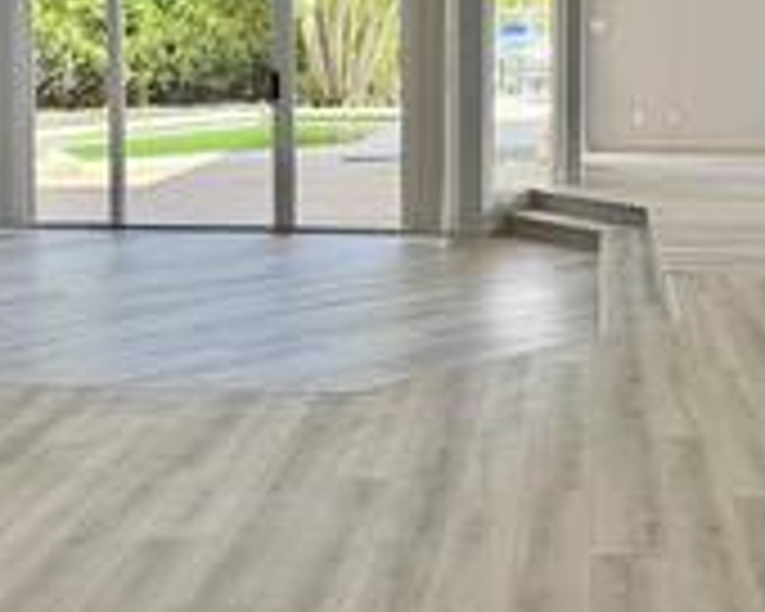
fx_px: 1245
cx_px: 446
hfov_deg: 34.1
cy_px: 86
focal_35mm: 55
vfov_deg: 26.8
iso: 100
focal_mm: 6.76
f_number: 1.78
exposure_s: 1/266
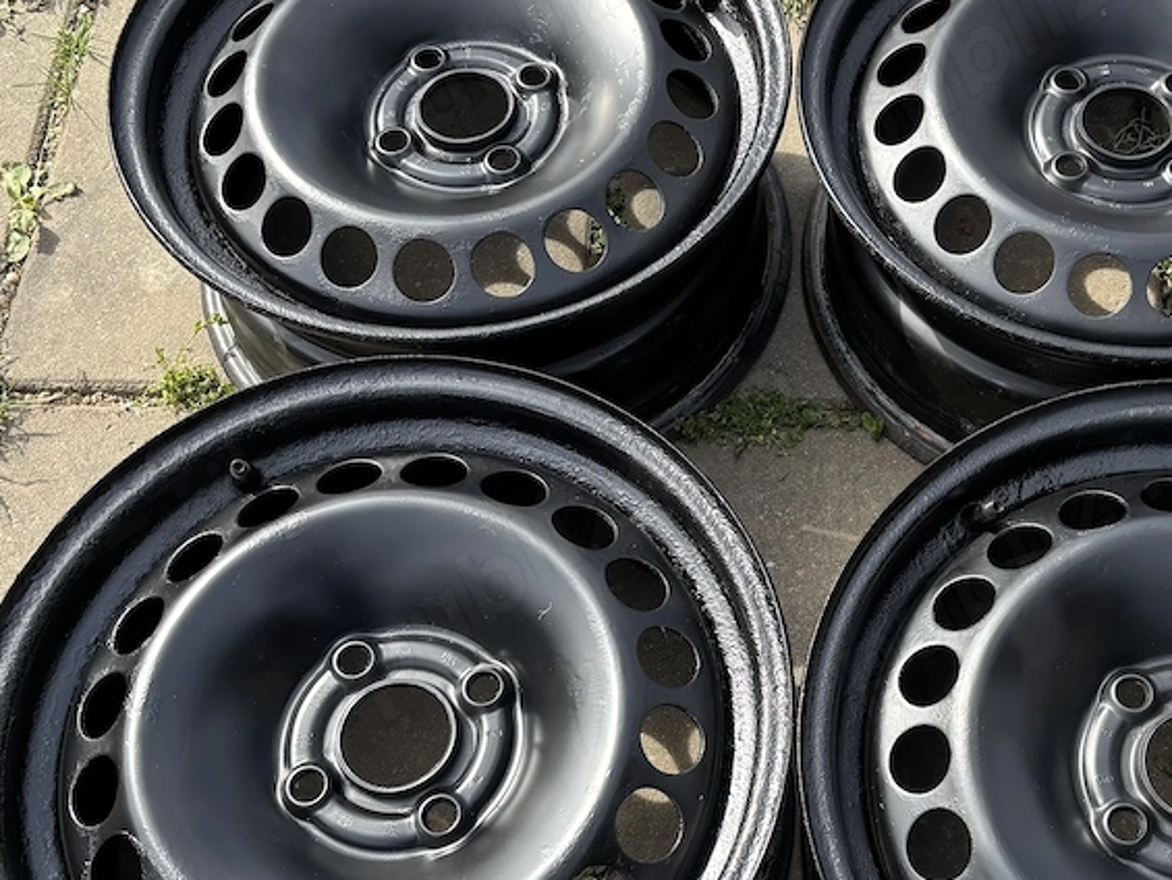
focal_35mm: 46
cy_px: 569
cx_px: 813
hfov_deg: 40.5
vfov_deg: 31.3
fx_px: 1558
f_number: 1.6
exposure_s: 1/601
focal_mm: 5.96
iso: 50
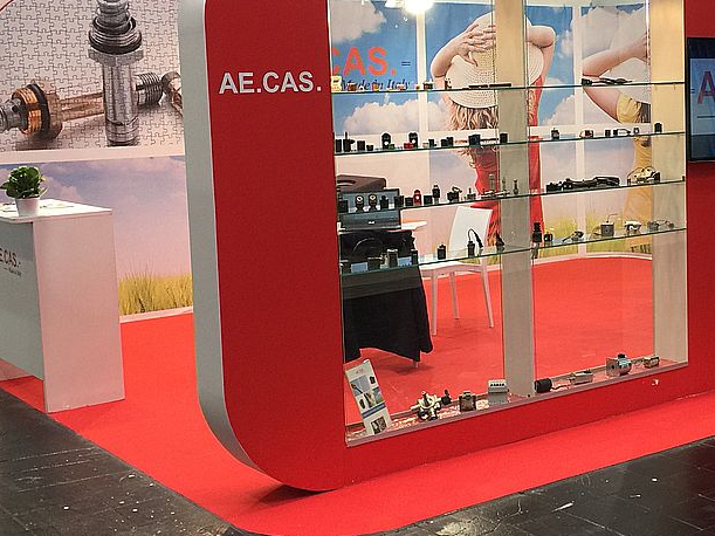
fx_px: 1177
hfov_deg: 33.0
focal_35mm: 57
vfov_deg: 25.6
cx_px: 549
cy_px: 218
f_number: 2.2
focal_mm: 4.15
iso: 40
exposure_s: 1/33
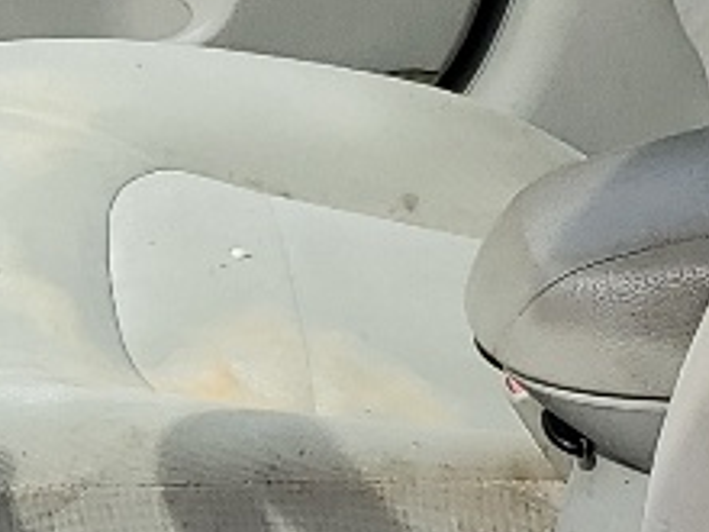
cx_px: -158
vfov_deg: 7.8
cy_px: 529
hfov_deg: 10.3
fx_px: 3871
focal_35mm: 189
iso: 50
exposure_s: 1/1250
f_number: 1.5
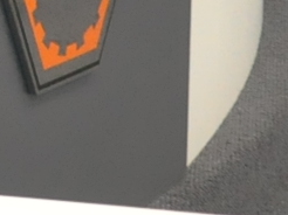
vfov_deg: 4.3
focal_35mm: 327
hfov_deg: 5.3
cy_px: -495
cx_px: -864
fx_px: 2718
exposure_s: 1/100
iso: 2000
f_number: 5
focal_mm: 26
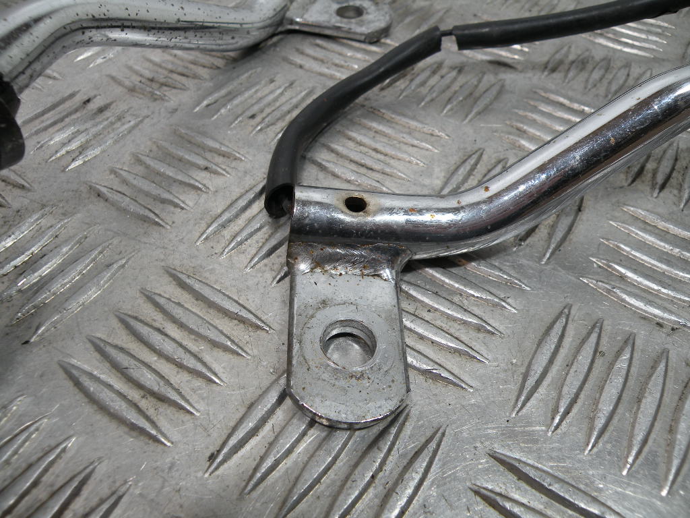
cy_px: 259
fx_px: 538
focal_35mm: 27
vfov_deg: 51.4
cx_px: 345
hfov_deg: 65.3
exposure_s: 1/81.4
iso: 64
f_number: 3.2
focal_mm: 4.7
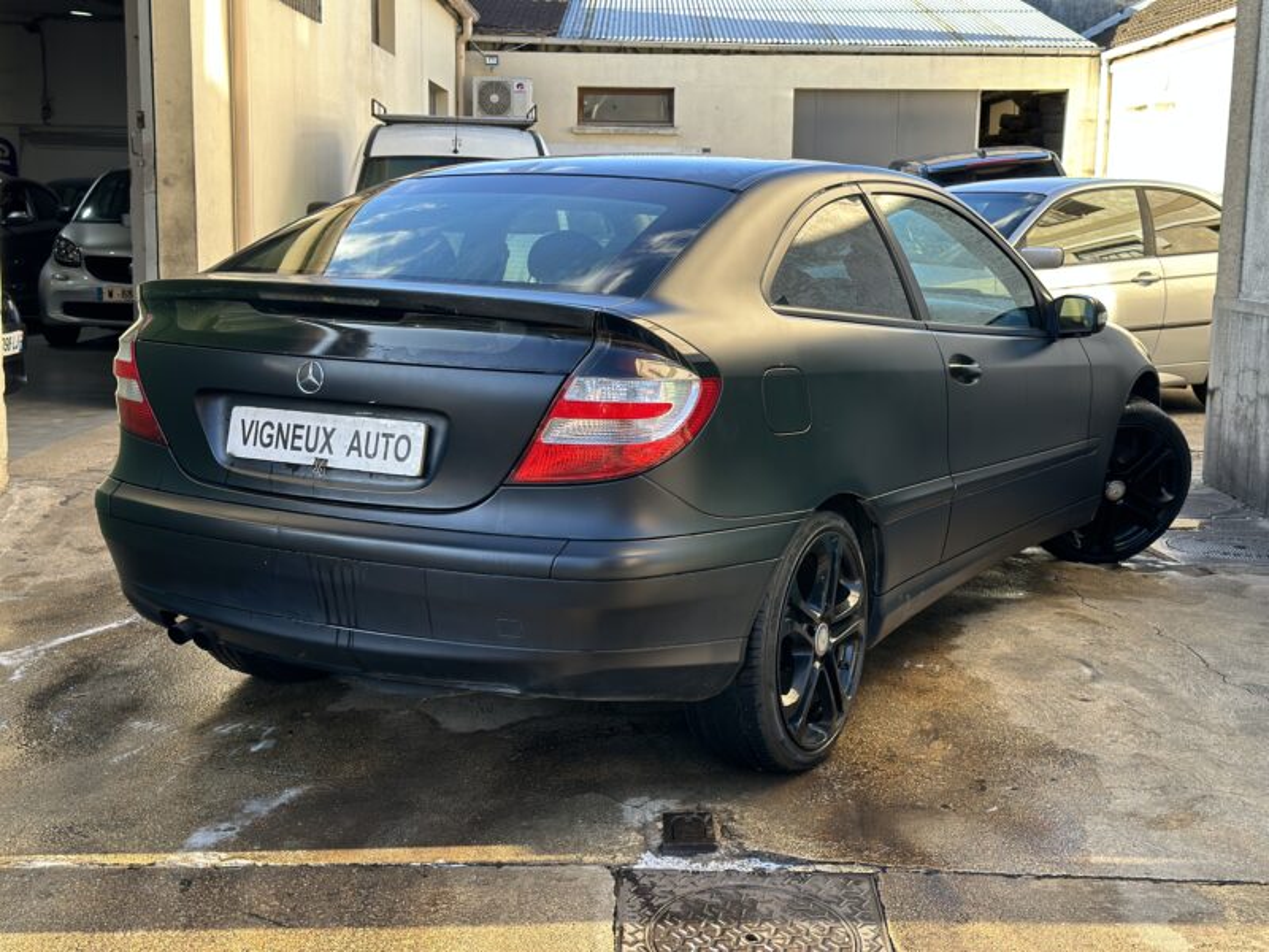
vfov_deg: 30.3
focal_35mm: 48
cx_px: 634
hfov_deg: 39.7
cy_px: 476
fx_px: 1760
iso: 64
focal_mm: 6.86
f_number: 1.78
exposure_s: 1/279
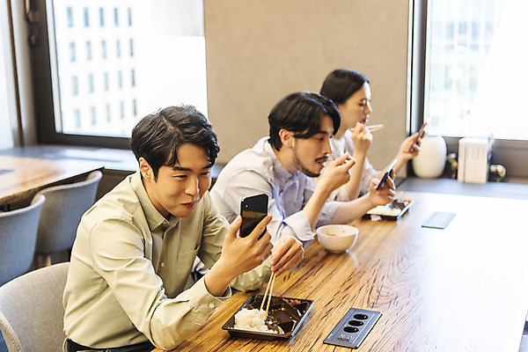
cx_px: 264
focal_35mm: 48
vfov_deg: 28.1
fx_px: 704
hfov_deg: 41.1
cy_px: 176
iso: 640
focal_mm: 48
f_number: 2.8
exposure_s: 1/125
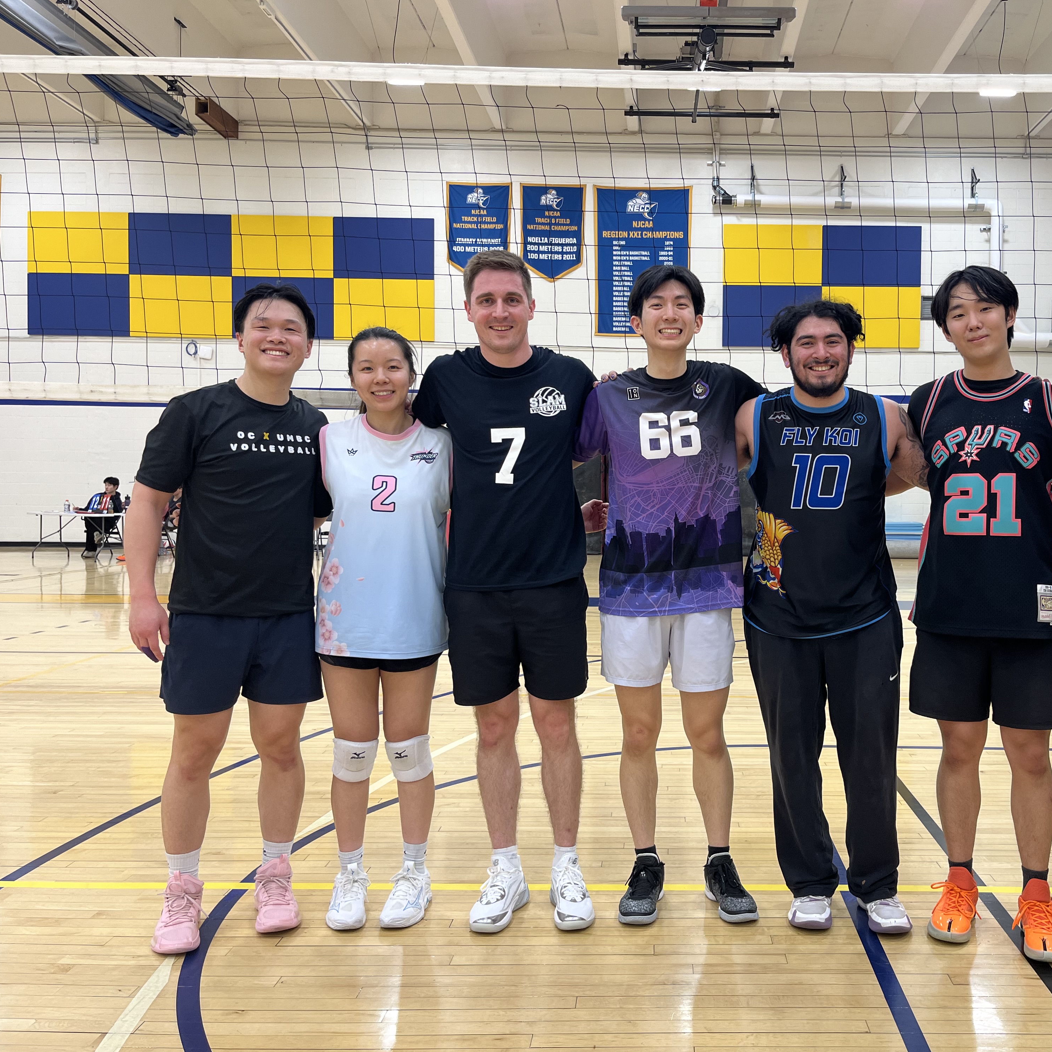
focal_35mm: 31
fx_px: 1066
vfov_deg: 52.5
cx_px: 694
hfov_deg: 51.6
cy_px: 530
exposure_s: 1/60
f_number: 1.6
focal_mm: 5.1
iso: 64
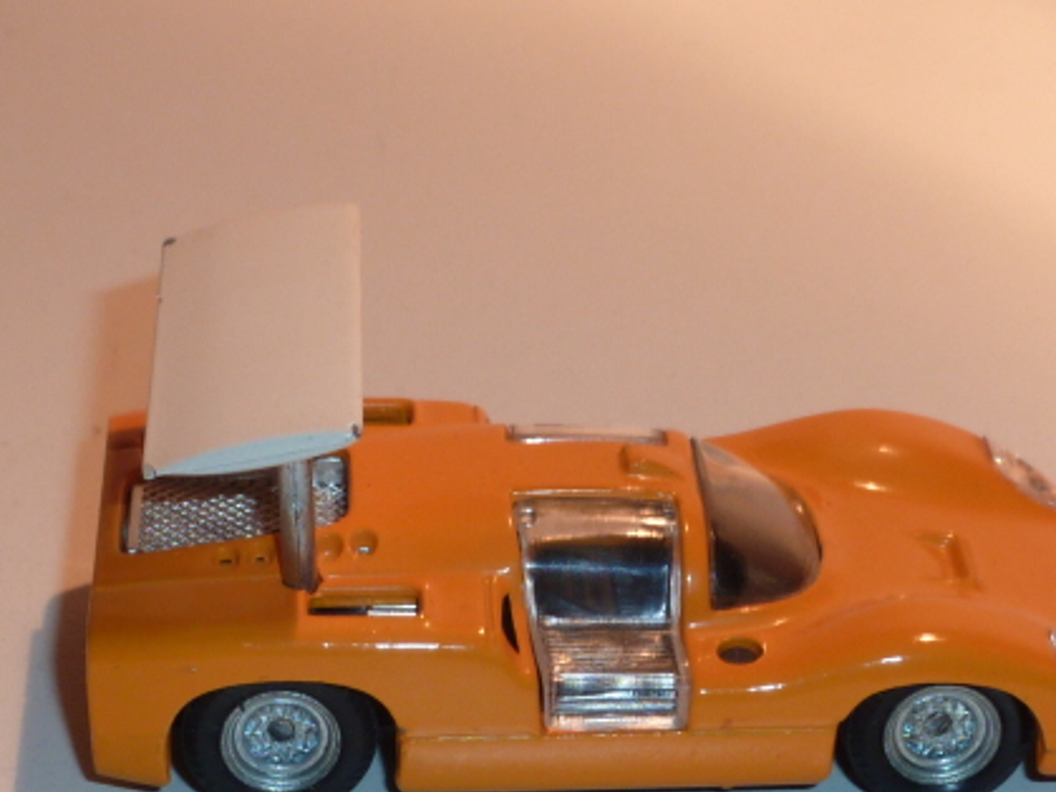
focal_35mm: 116
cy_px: 504
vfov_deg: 12.8
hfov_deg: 17.0
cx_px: 628
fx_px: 3538
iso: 100
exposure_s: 1/30
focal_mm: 6.9
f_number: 4
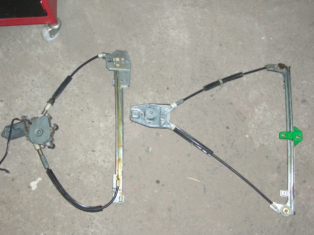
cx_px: 157
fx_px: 444
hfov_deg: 38.9
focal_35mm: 49
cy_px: 118
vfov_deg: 29.7
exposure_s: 1/60
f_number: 3.1
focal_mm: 8.2
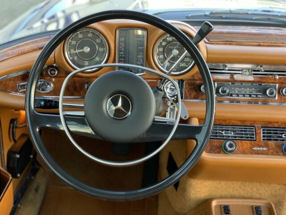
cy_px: 108
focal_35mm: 52
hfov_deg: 36.8
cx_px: 143
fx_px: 430
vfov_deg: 28.0
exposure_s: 1/79
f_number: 2.4
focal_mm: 6
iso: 125
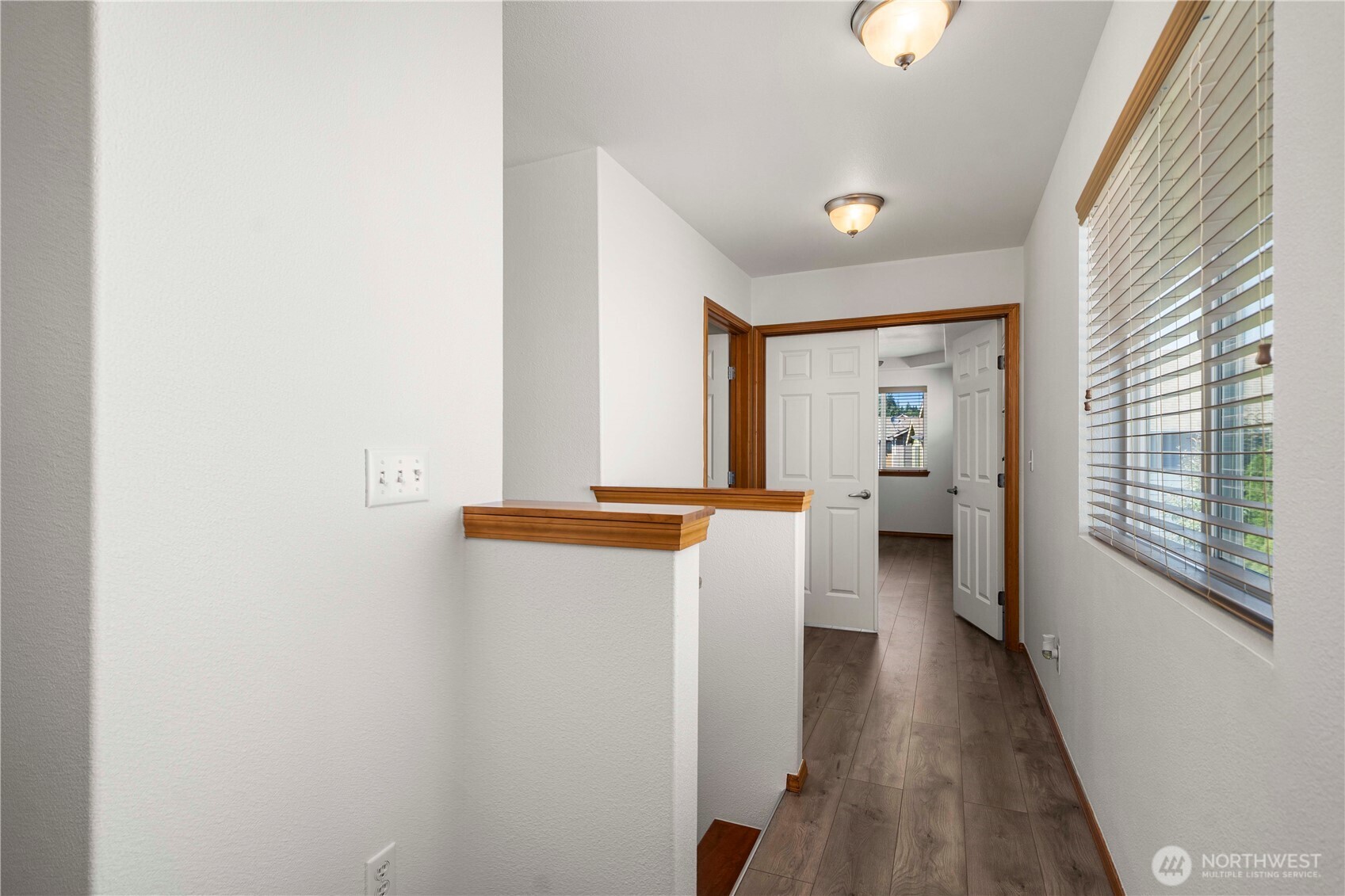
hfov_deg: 96.7
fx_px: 598
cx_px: 672
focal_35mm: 16
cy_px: 448
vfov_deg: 73.7
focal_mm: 16
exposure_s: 1/60
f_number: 6.3
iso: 125
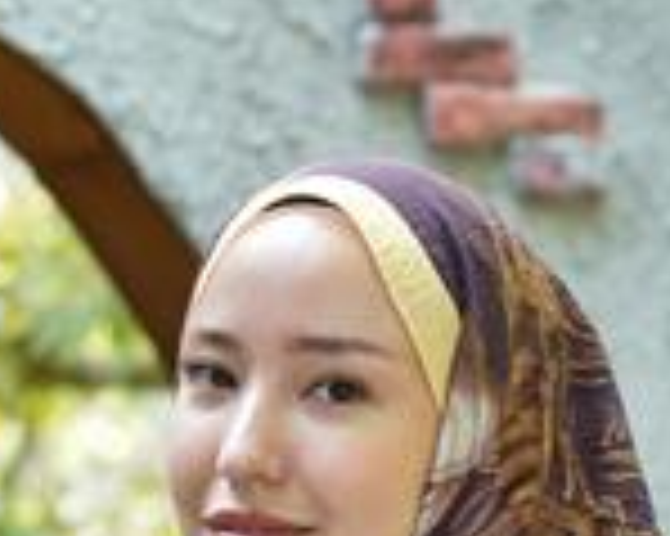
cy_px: 995
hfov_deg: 8.8
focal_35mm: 220
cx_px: 486
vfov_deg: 6.8
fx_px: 4360
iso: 640
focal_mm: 75
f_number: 5
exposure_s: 1/100
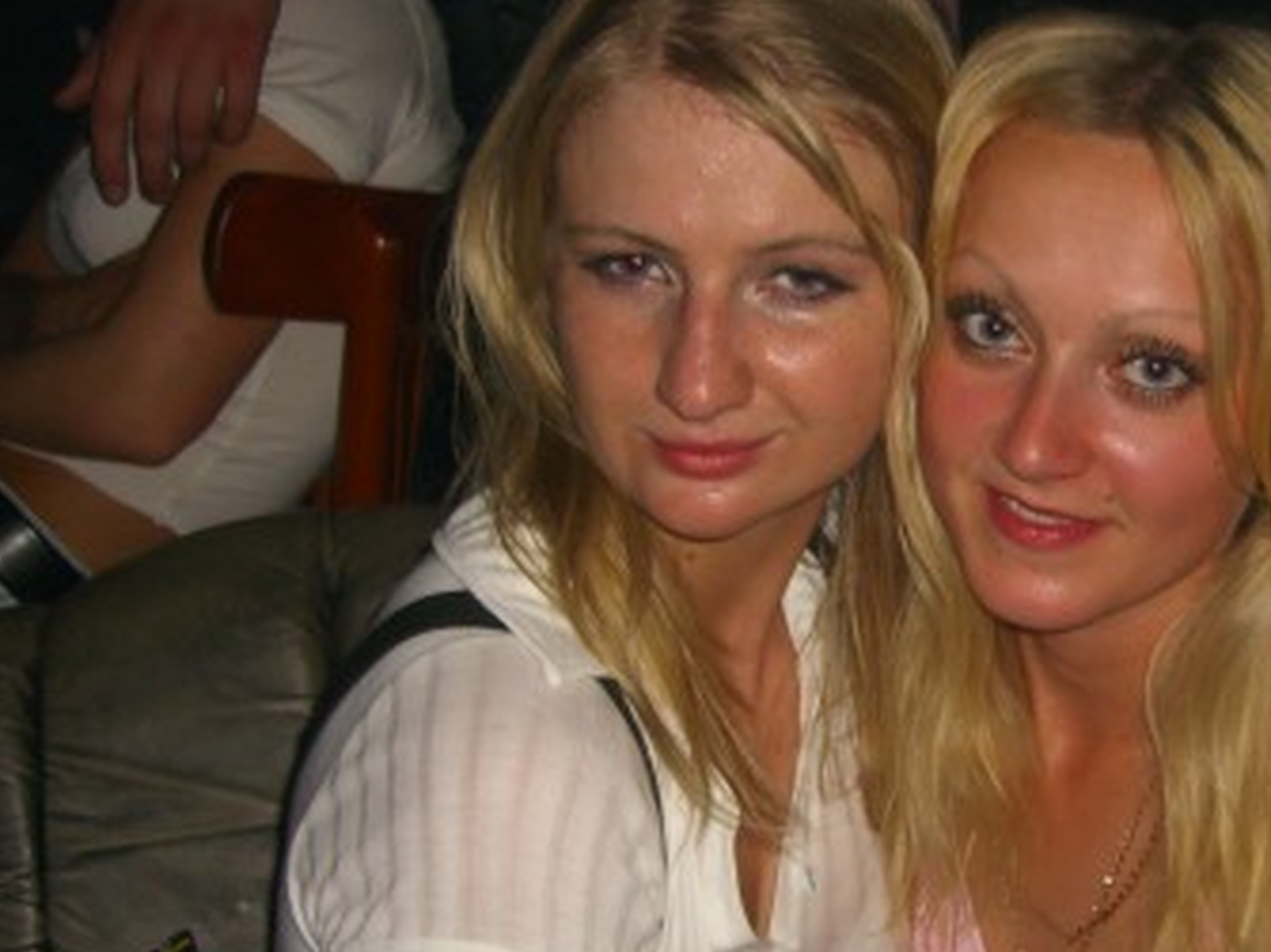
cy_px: 637
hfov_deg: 28.1
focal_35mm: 68
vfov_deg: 21.5
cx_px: 986
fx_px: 2496
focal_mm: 7.9
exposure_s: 1/60
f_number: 2.8
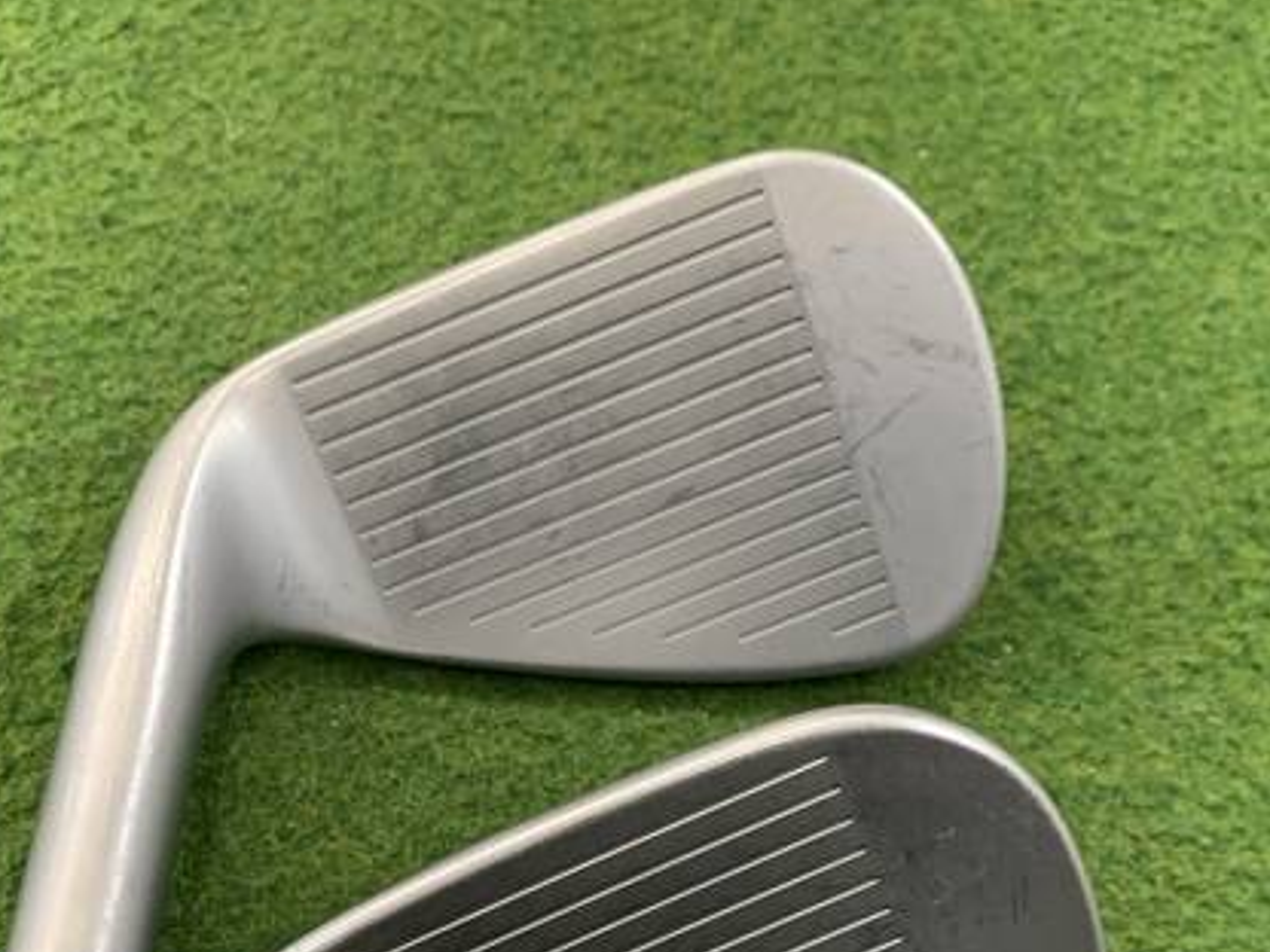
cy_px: 705
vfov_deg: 35.2
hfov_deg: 46.7
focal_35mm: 40
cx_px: 543
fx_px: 1468
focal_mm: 4.25
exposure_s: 1/60
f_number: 1.8
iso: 200
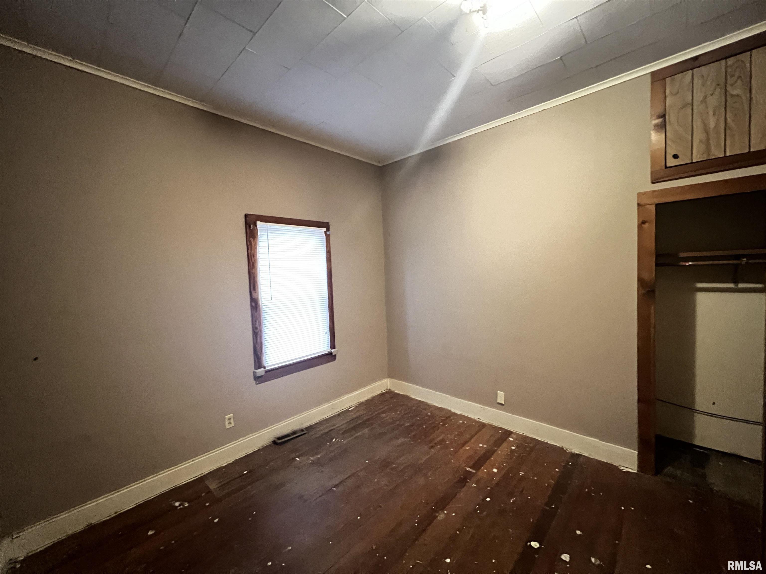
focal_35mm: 13
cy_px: 287
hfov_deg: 106.2
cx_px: 383
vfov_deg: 89.9
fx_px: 288
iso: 1600
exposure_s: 1/20
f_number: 1.8
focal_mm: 1.57
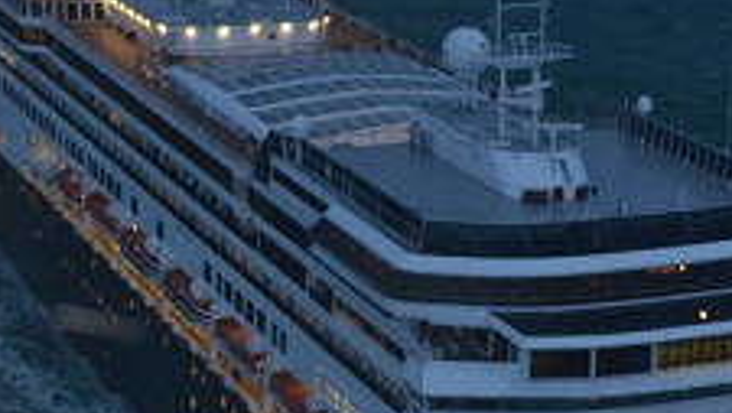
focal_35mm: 117
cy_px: 424
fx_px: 2273
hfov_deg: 18.2
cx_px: 524
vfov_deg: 10.3
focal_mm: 28
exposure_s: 1/60
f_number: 4
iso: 800
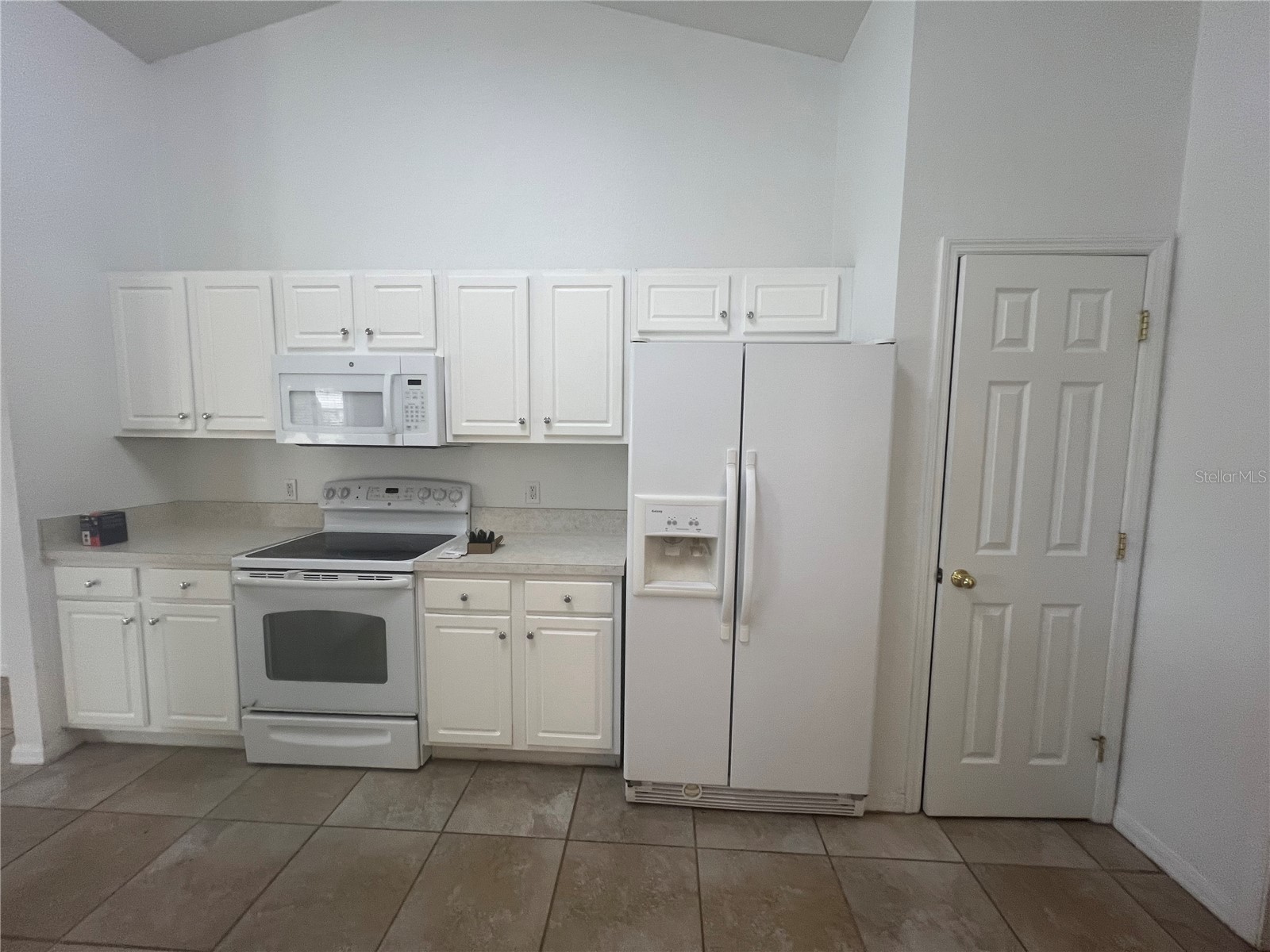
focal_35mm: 13
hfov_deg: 106.2
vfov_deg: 89.9
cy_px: 476
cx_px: 635
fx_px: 477
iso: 125
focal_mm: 1.57
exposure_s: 1/120
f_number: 1.8
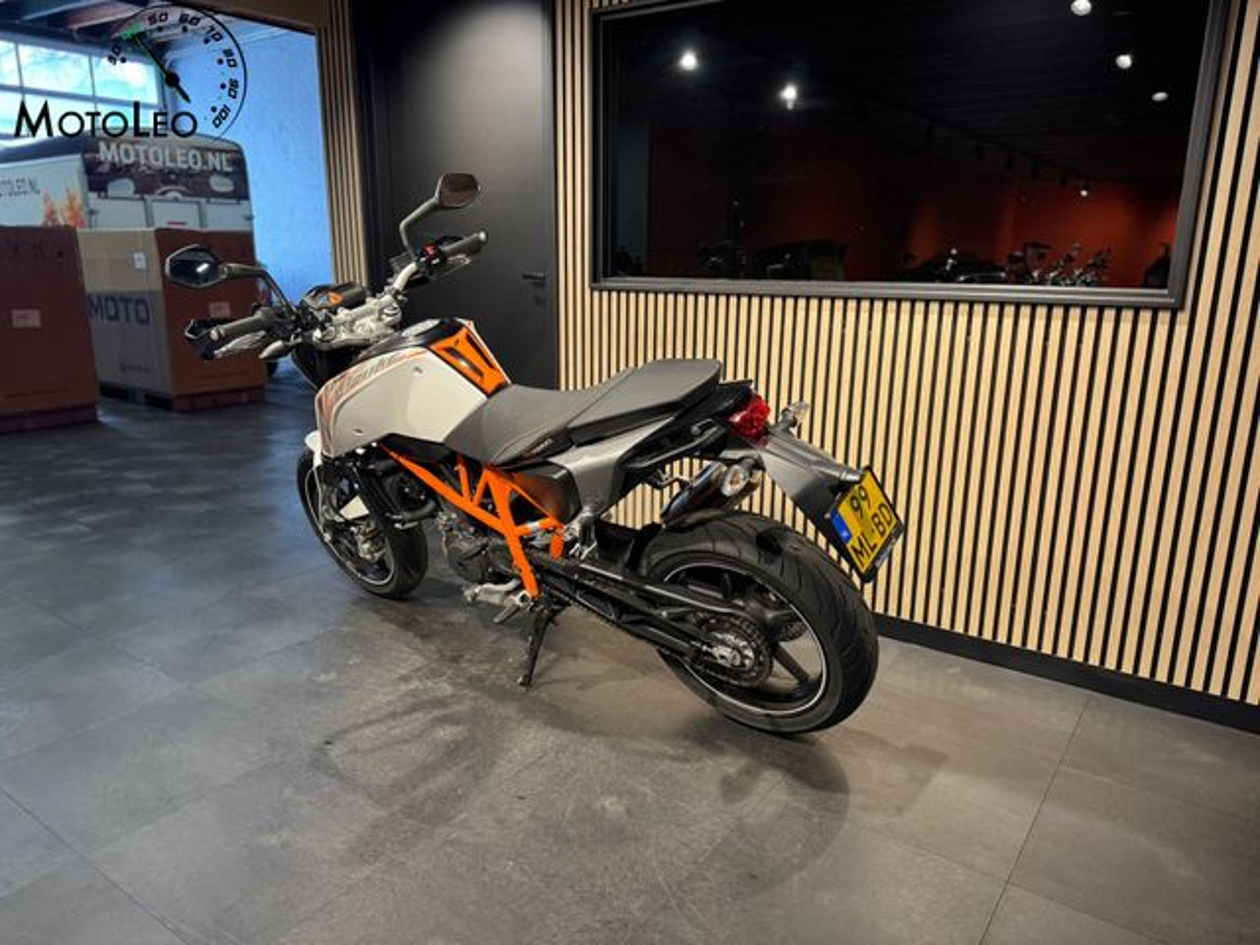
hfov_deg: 71.6
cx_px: 630
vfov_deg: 56.8
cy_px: 472
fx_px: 874
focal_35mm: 24
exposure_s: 1/50
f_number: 1.78
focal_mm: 6.76
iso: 200
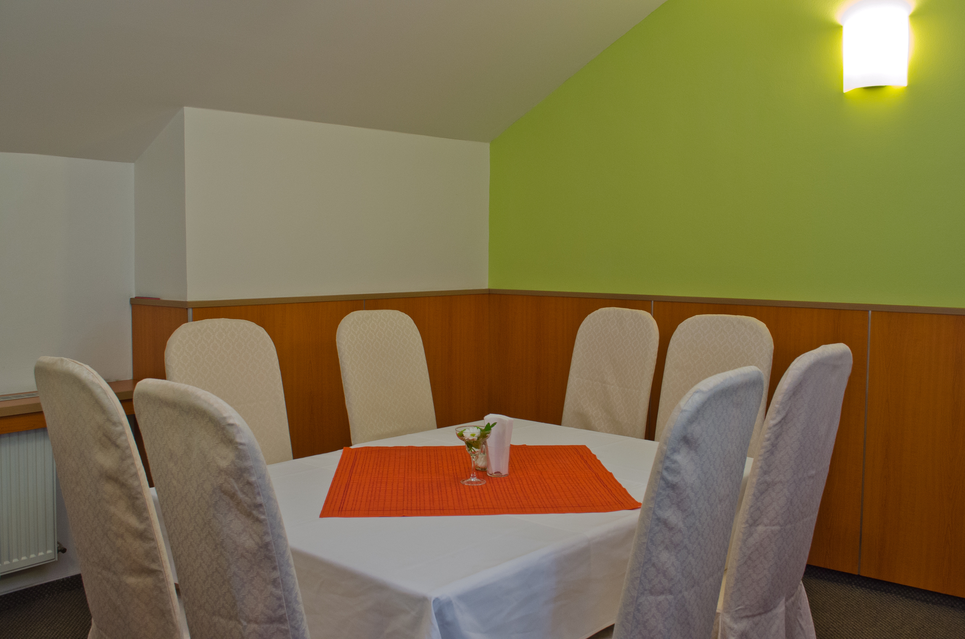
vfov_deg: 39.8
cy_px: 320
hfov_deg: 57.3
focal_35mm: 33
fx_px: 883
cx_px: 482
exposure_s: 1/10
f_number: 8
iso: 800
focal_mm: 22
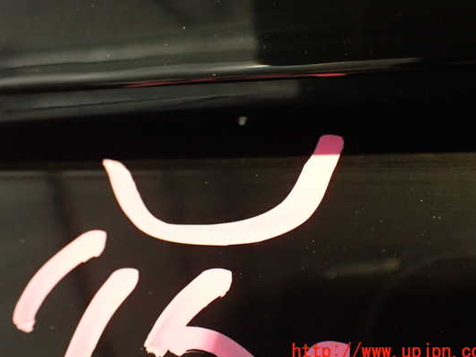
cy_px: 160
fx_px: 564
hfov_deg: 45.8
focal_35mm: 41
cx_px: 225
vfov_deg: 35.1
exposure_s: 1/20
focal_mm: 6.37
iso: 800
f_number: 2.5
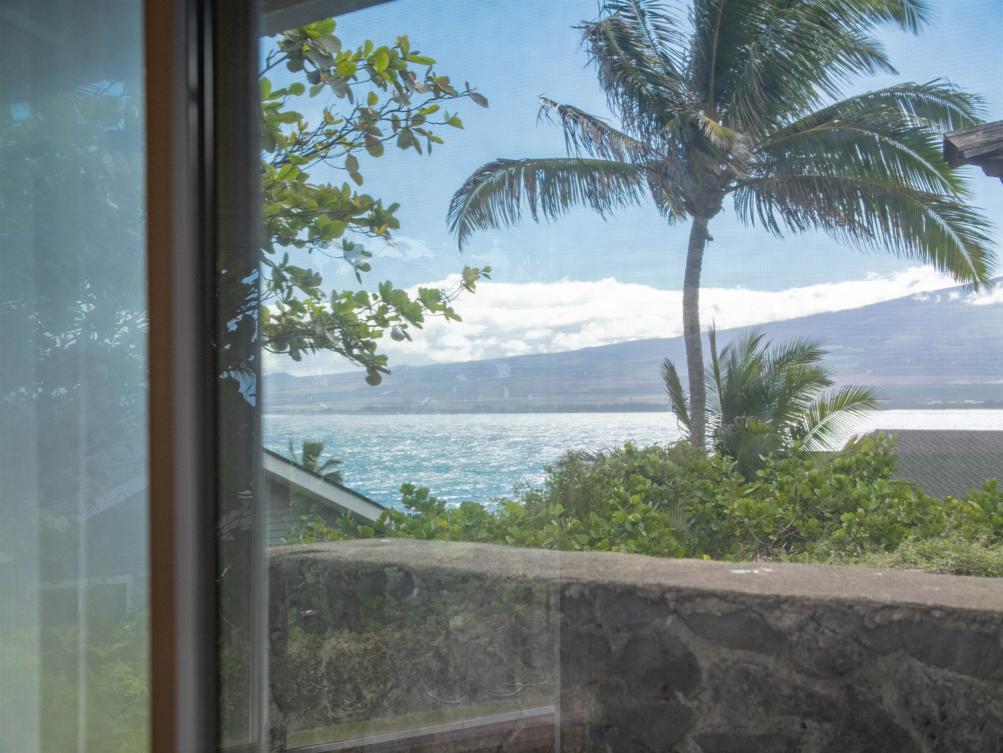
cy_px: 376
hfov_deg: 30.3
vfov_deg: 22.9
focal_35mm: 64
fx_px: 1855
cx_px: 502
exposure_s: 1/200
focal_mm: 32
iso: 400
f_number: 5.6
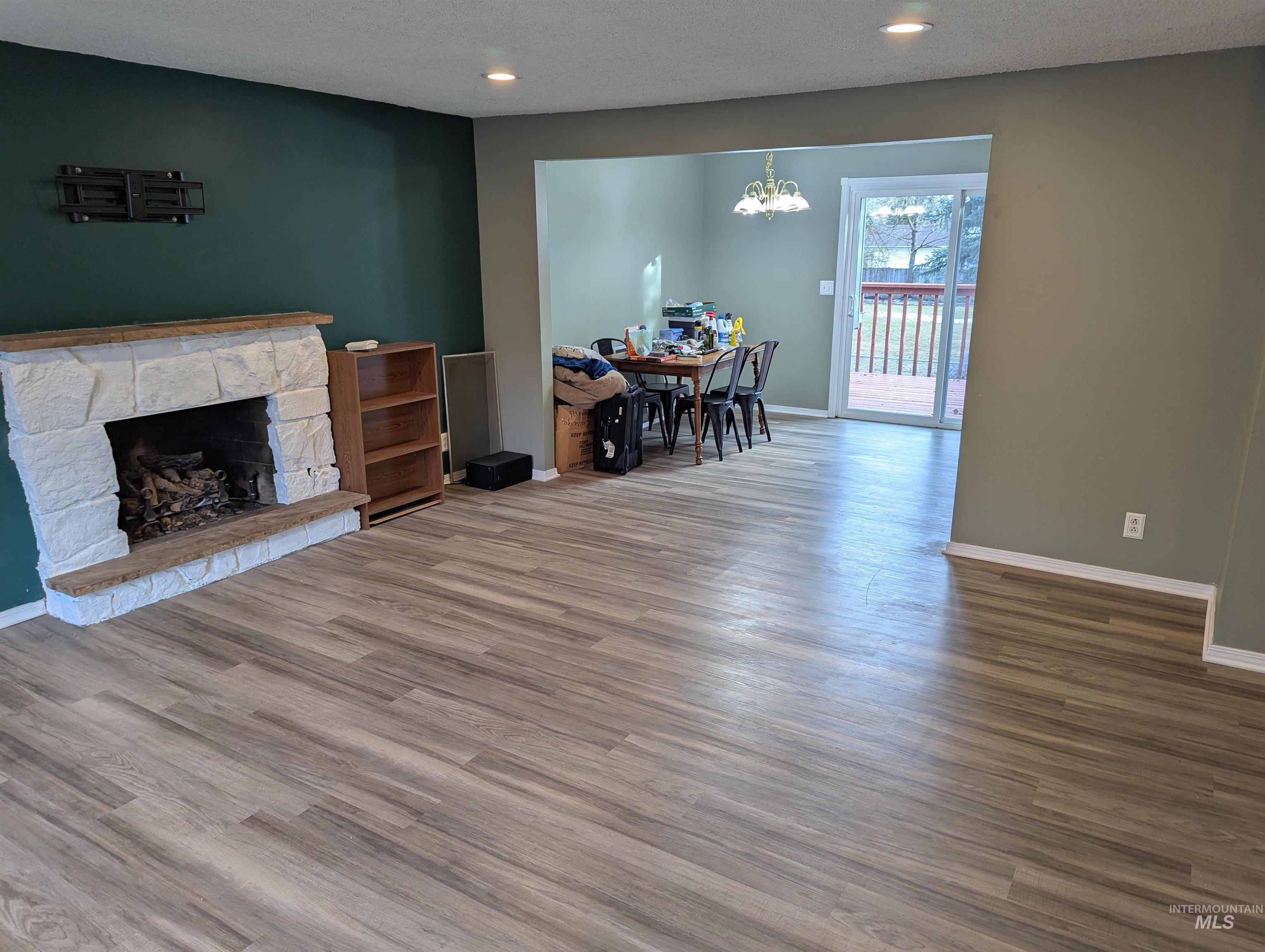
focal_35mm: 24
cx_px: 632
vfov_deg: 56.9
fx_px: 878
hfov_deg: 71.5
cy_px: 476
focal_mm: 6.81
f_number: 1.85
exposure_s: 1/24
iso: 40
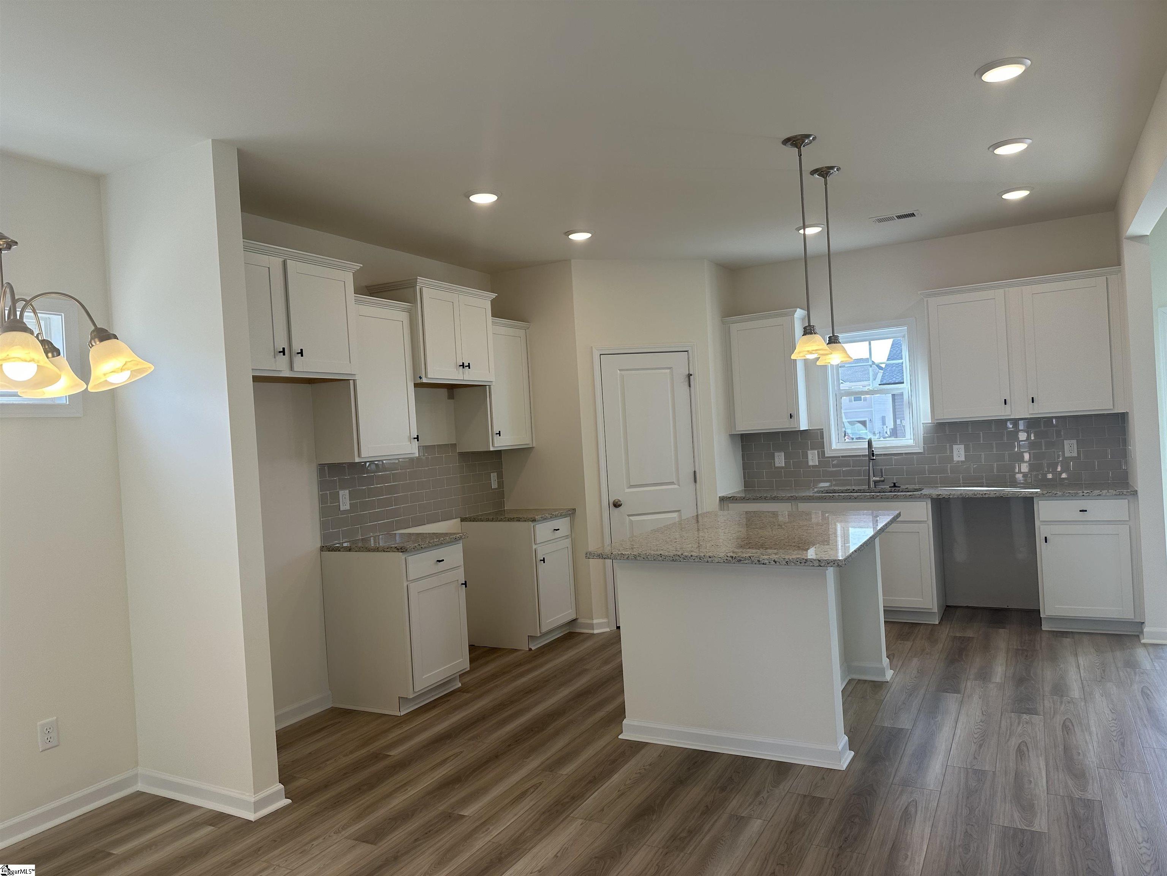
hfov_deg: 71.6
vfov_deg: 56.8
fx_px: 809
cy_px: 438
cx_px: 584
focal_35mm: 24
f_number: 1.78
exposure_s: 1/276
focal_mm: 6.86
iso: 80
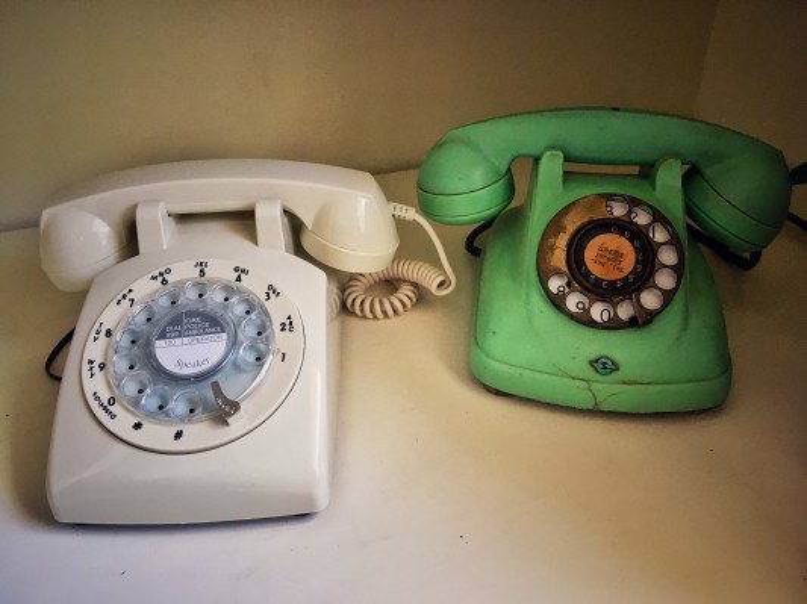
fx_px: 676
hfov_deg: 61.7
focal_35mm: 29
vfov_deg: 48.2
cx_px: 404
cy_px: 302
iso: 25
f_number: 2.2
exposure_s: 1/30
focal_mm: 4.15
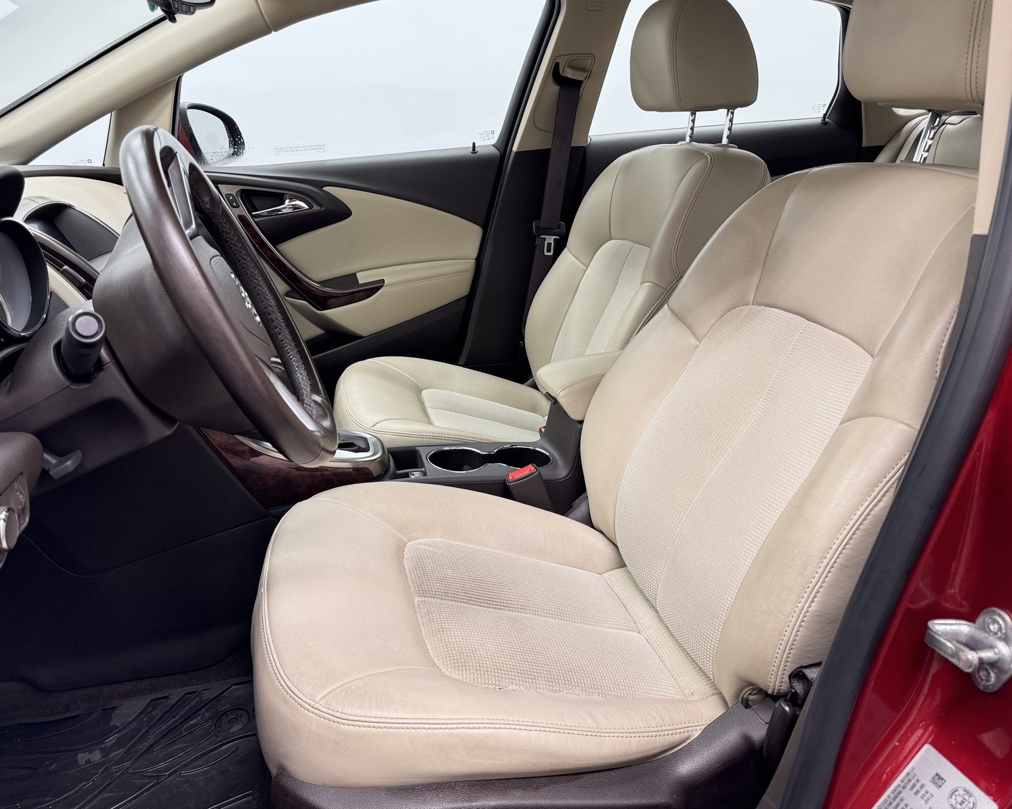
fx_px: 779
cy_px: 391
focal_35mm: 26
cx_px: 461
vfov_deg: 54.9
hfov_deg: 65.9
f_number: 1.78
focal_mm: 6.76
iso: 80
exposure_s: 1/121
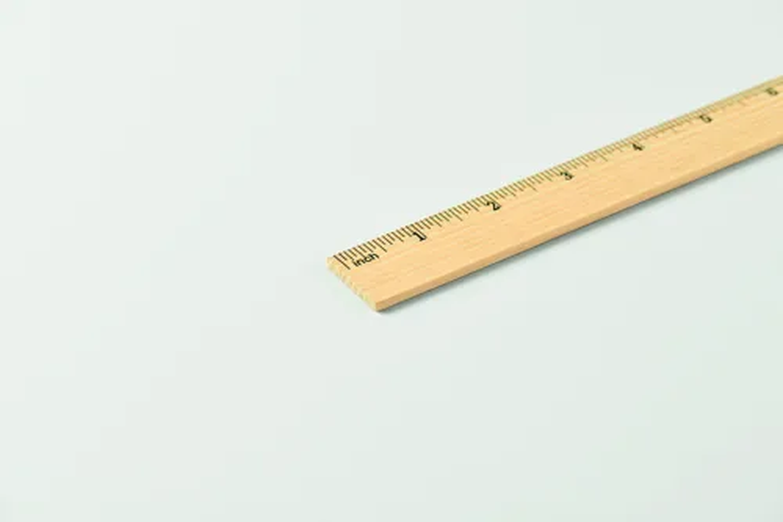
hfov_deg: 19.5
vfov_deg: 13.0
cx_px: 392
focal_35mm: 105
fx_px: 2283
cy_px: 261
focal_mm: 105
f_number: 11
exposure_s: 1/125
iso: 100
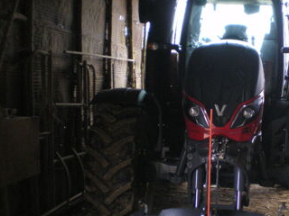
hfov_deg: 33.2
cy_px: 132
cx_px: 214
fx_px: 476
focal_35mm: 57
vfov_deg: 25.6
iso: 400
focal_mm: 6.3
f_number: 3.1
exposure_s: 1/30
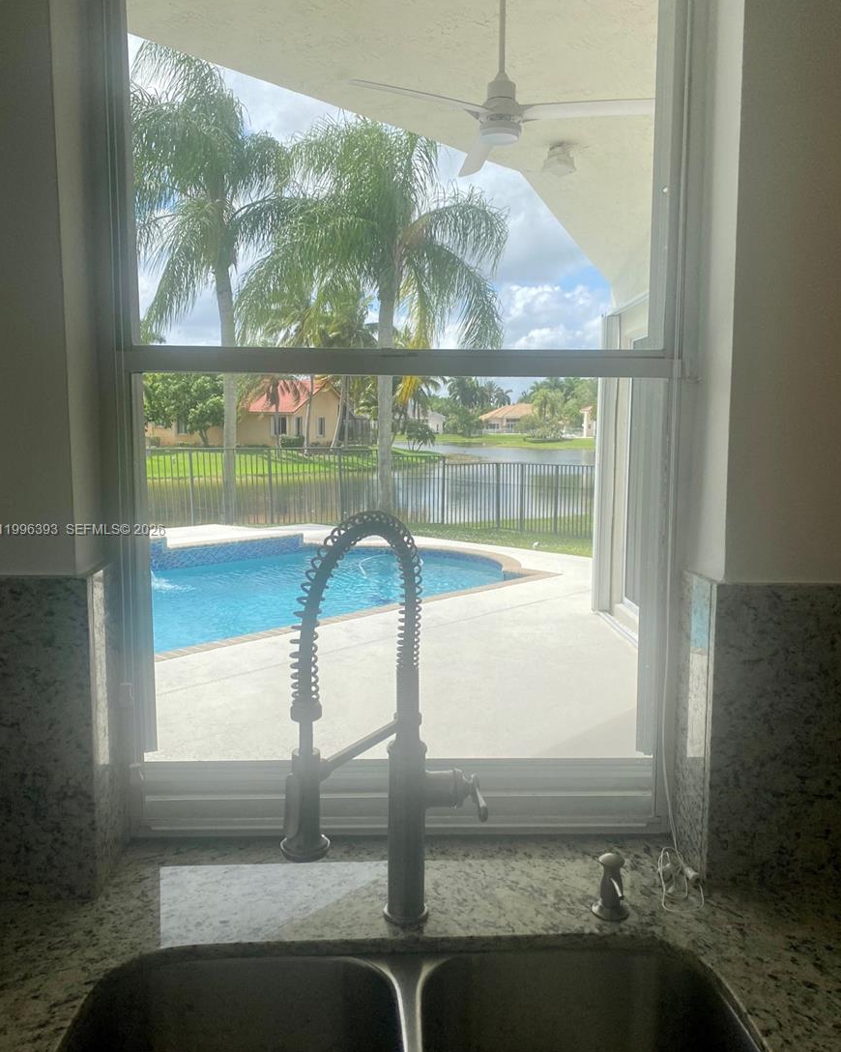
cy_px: 531
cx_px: 420
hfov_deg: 51.5
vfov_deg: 62.2
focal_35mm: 28
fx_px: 871
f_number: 1.8
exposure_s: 1/1346
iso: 32
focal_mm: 4.25
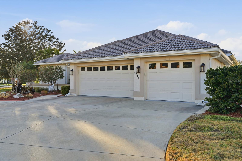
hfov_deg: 61.1
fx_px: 205
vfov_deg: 42.9
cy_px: 80
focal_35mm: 30
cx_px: 121
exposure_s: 1/640
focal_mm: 30.5
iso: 100
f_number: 8
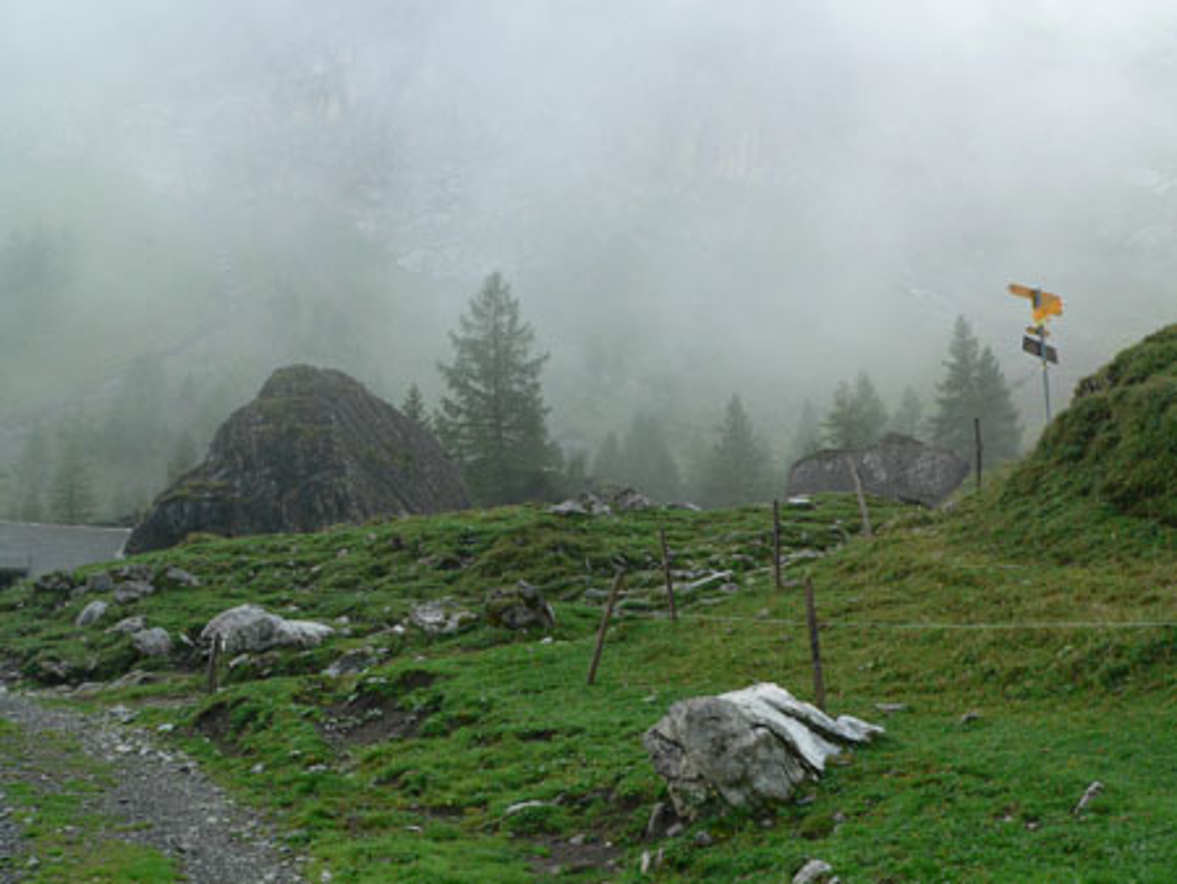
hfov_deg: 51.3
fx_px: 1225
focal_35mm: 36
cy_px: 442
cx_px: 588
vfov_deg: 39.7
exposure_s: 1/100
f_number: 4
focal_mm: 6
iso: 80
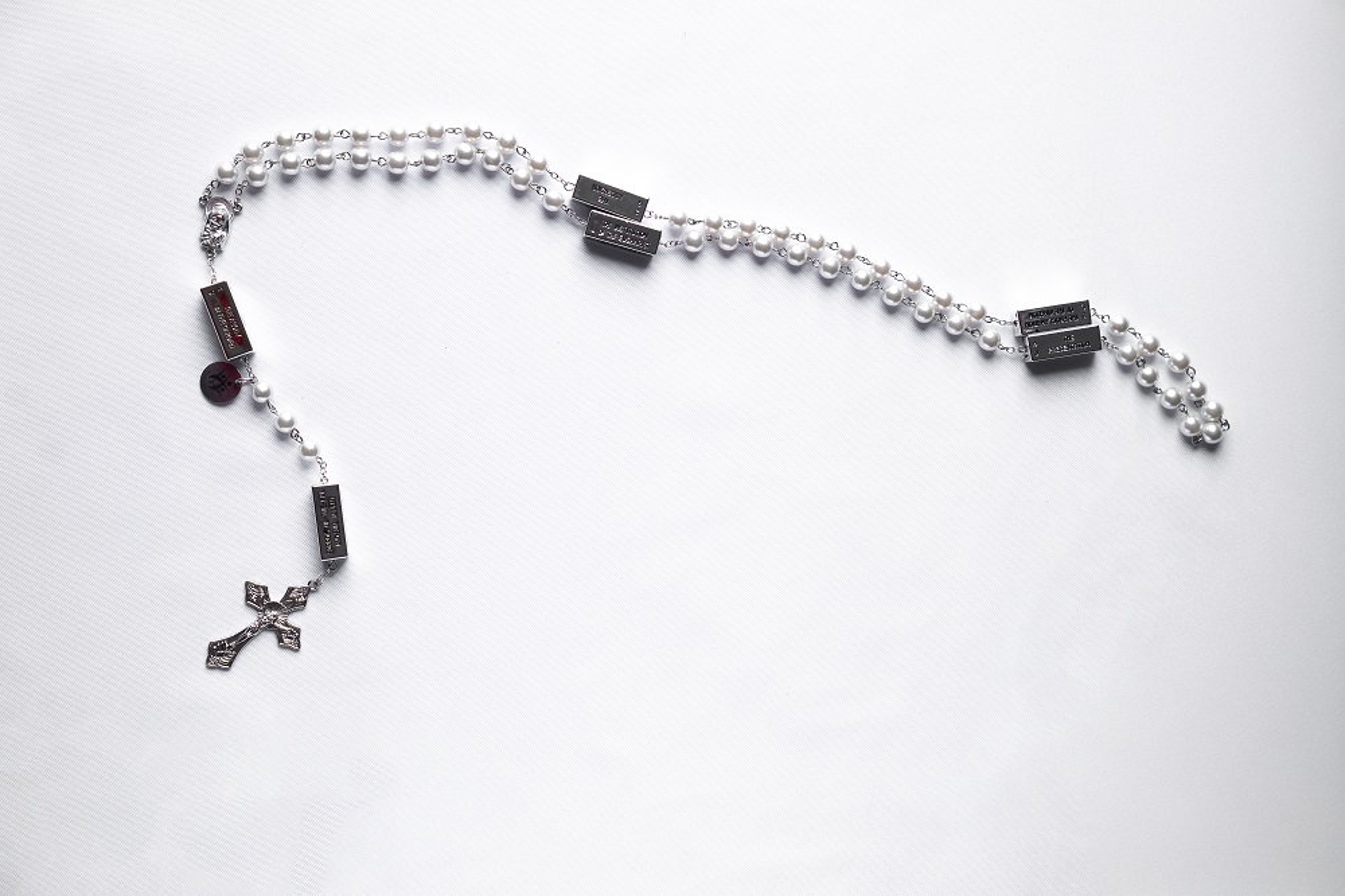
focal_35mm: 58
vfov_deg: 23.4
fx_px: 2166
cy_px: 448
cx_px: 672
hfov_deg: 34.5
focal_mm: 58
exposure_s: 1/200
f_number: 4
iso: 50
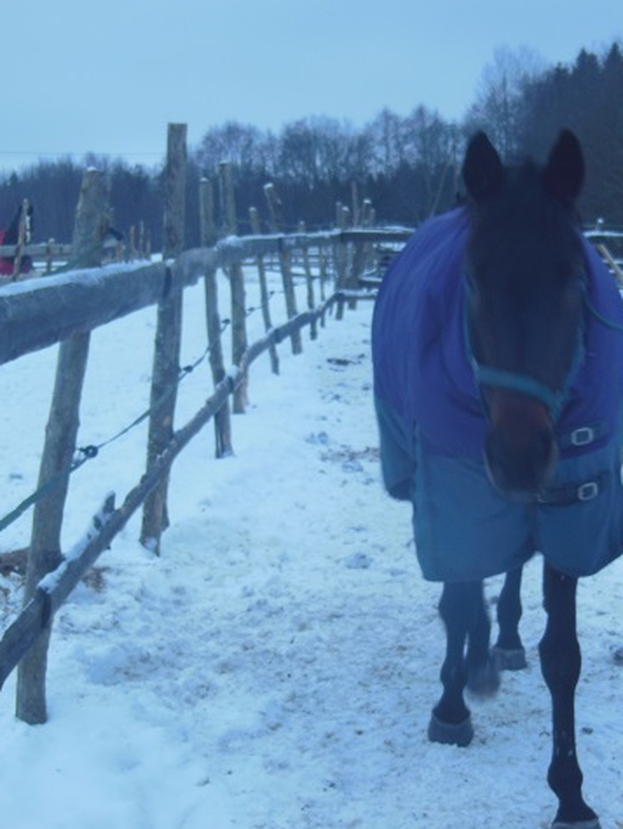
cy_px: 415
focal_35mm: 70
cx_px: 468
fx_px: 1678
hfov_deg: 20.9
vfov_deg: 27.8
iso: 125
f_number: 4.7
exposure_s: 1/30
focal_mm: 9.3
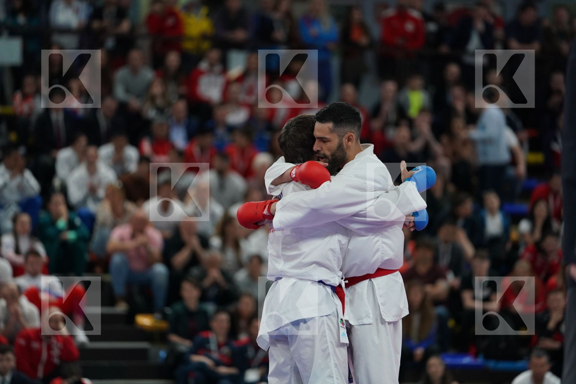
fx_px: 3200
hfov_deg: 10.3
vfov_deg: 6.9
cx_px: 288
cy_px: 192
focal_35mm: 200
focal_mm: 200
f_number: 2.8
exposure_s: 1/1000
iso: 2000
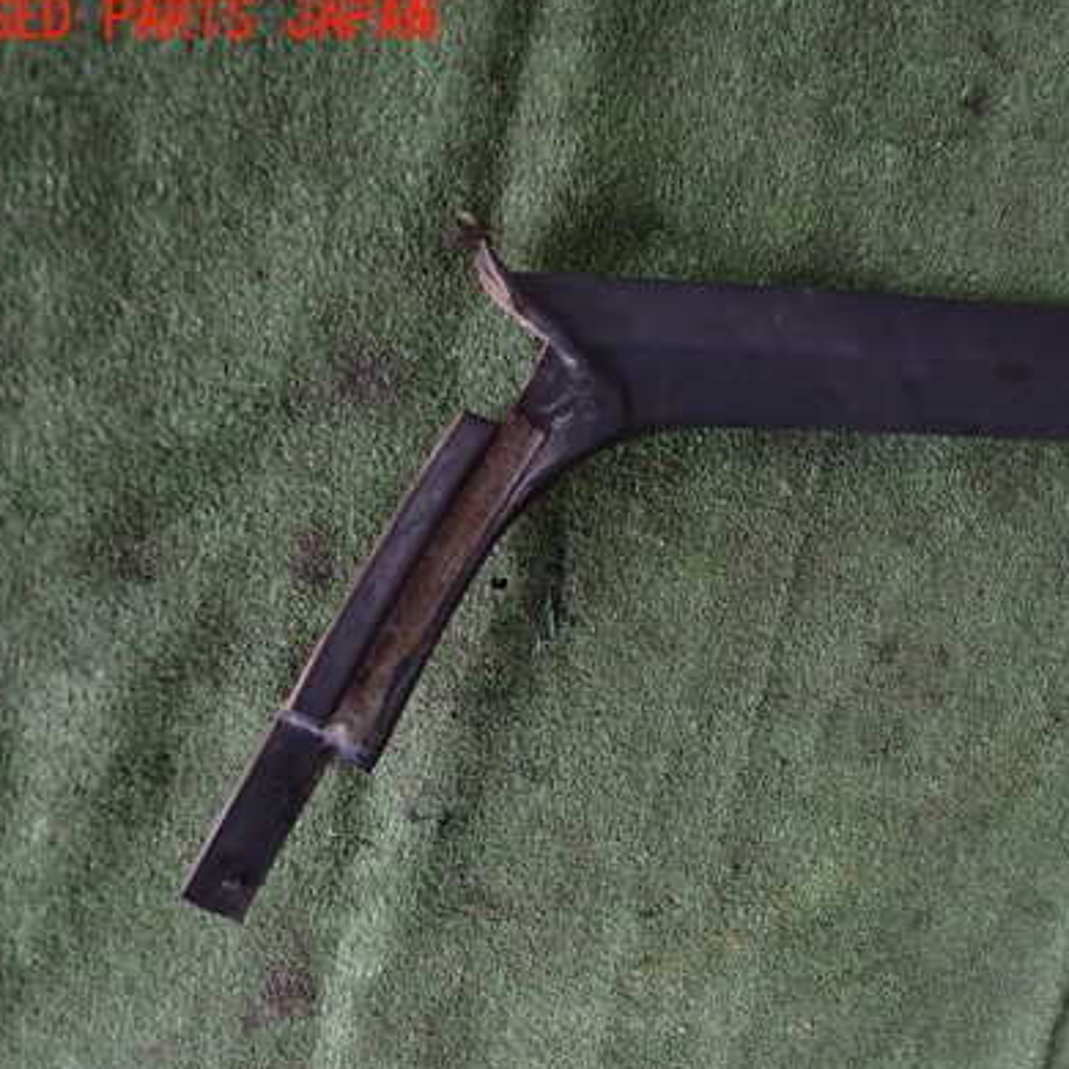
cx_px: 759
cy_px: 603
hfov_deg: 47.2
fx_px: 1188
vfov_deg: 48.3
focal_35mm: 34
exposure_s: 1/50
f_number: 2
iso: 200
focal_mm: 4.5
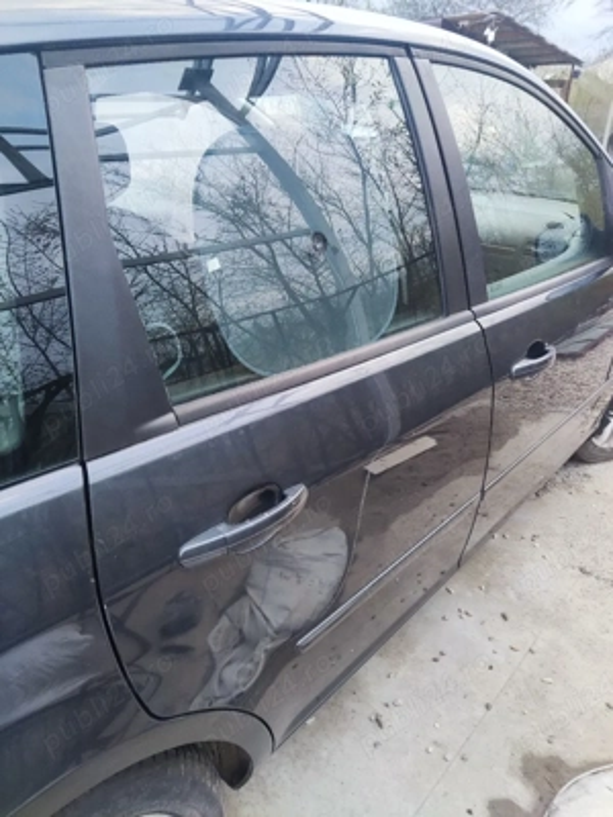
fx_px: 590
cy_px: 408
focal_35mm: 25
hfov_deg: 54.9
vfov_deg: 69.4
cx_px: 306
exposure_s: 1/50
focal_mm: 4.71
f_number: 1.79
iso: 70
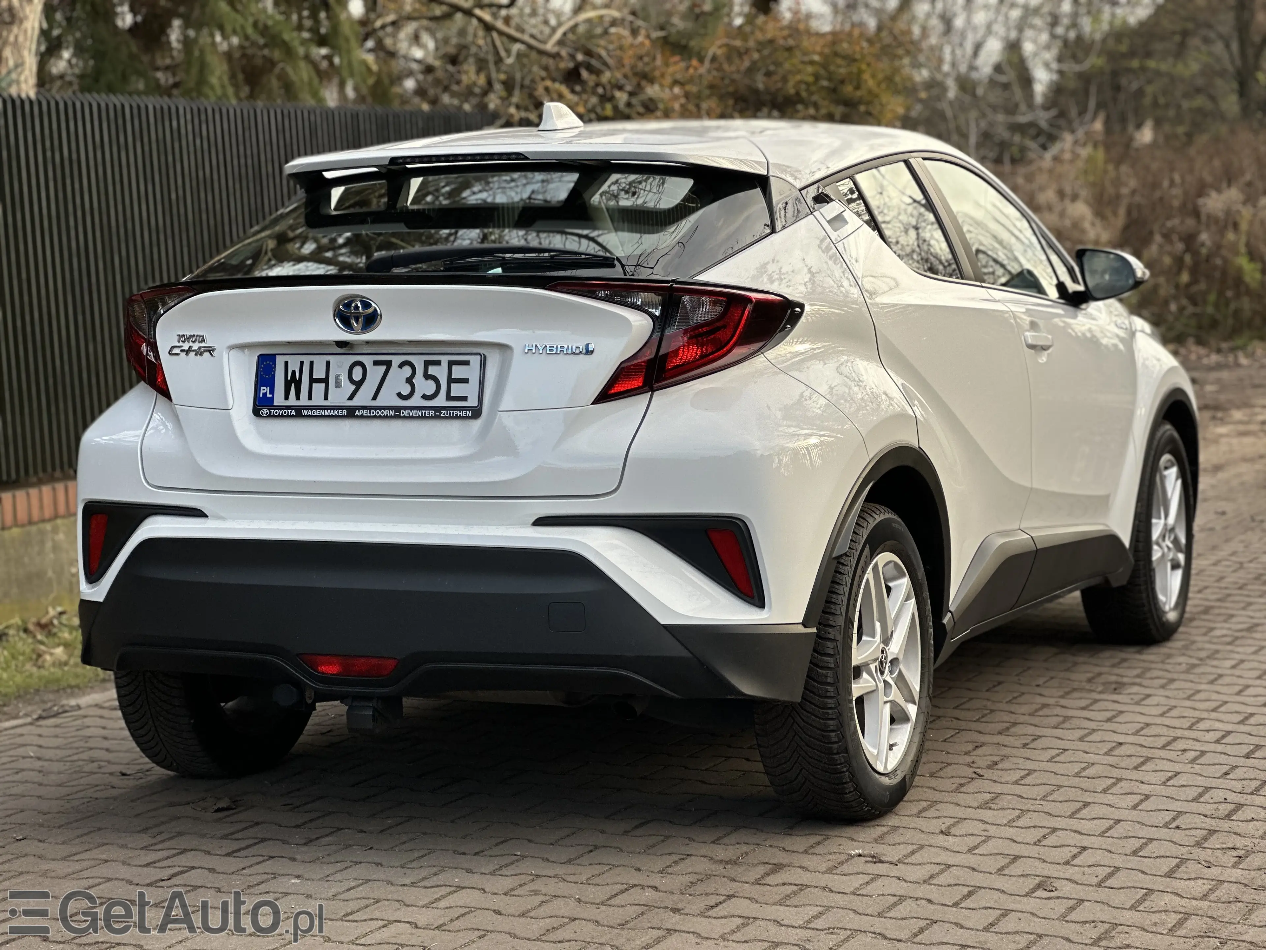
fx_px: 2816
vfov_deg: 19.1
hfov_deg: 25.3
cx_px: 633
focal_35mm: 77
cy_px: 475
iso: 32
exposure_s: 1/121
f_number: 2.8
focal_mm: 9
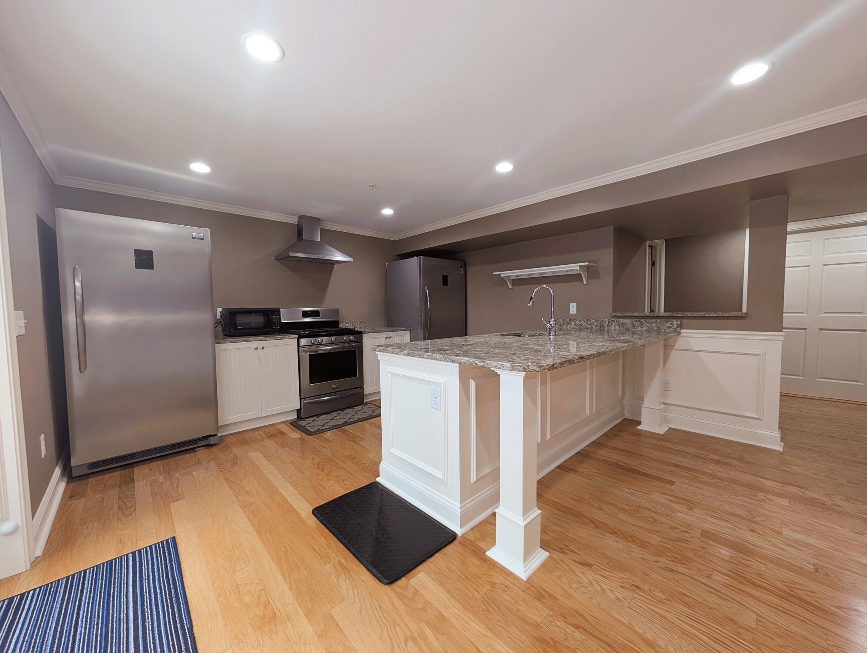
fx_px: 301
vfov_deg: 94.6
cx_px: 434
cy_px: 326
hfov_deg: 110.5
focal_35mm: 12
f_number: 1.7
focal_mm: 2.02
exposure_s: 1/30
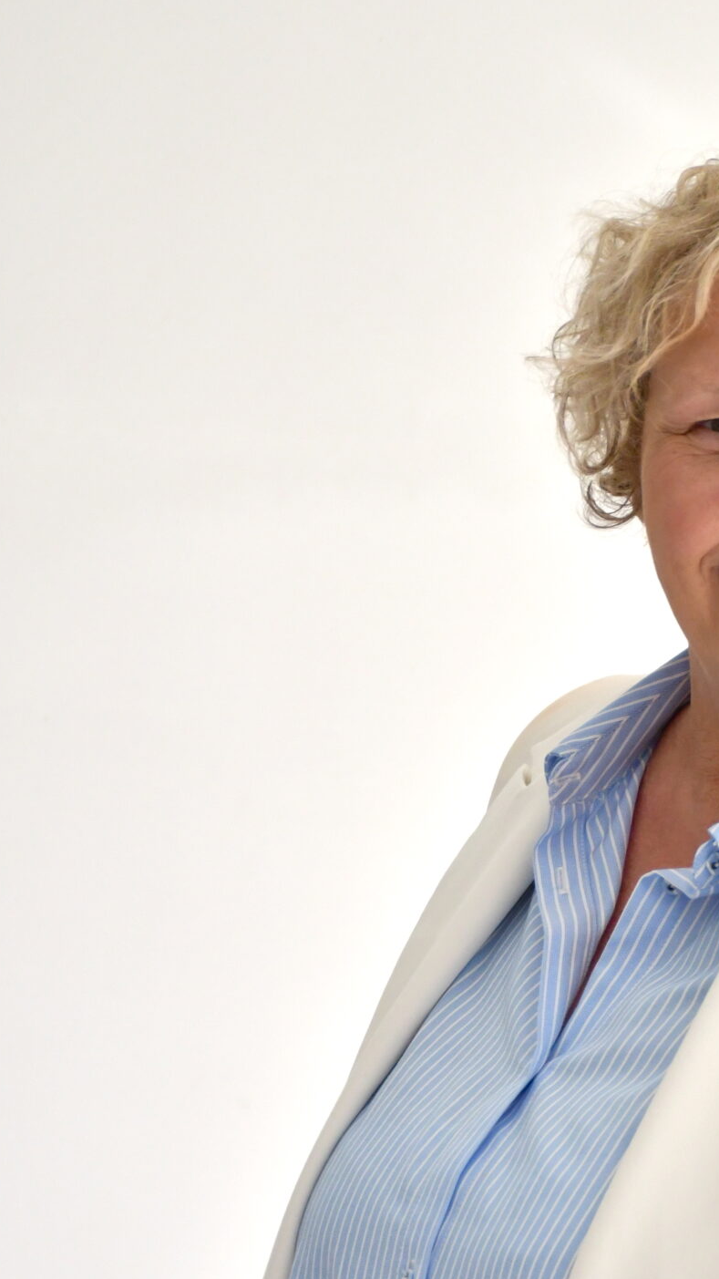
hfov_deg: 7.0
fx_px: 5831
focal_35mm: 172
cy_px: 822
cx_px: 677
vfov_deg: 12.5
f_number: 5
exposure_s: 1/250
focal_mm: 60
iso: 900
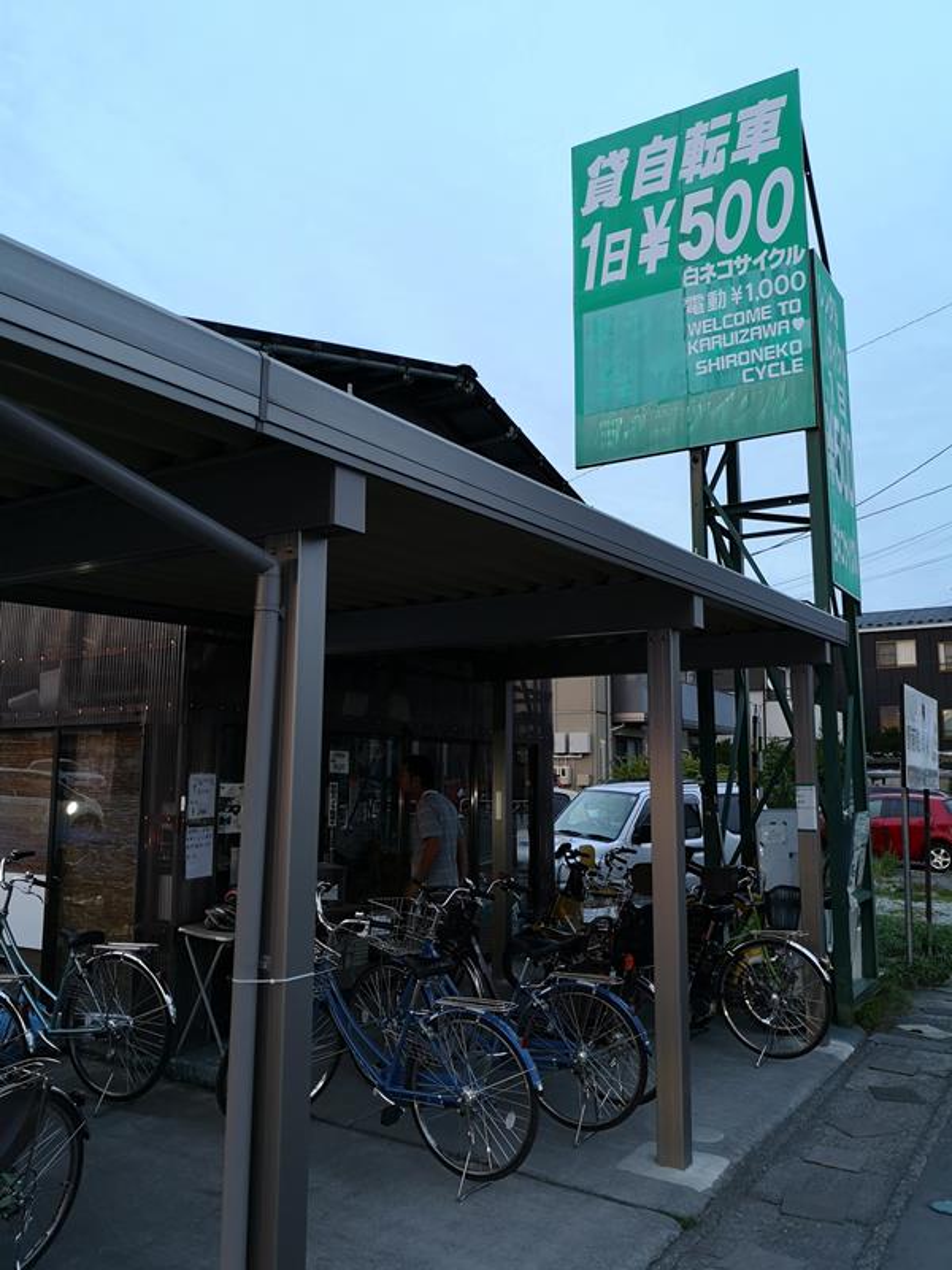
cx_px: 476
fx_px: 990
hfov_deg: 51.4
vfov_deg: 65.3
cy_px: 635
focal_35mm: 27
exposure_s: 1/50
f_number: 1.8
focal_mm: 3.95
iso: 100
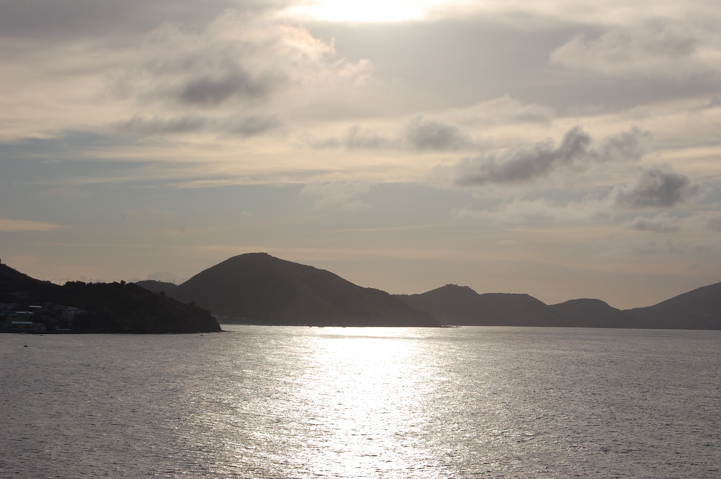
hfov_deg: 24.6
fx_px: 1650
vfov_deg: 16.5
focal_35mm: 82
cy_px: 240
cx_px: 360
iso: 200
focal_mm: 55
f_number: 11
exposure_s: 1/640
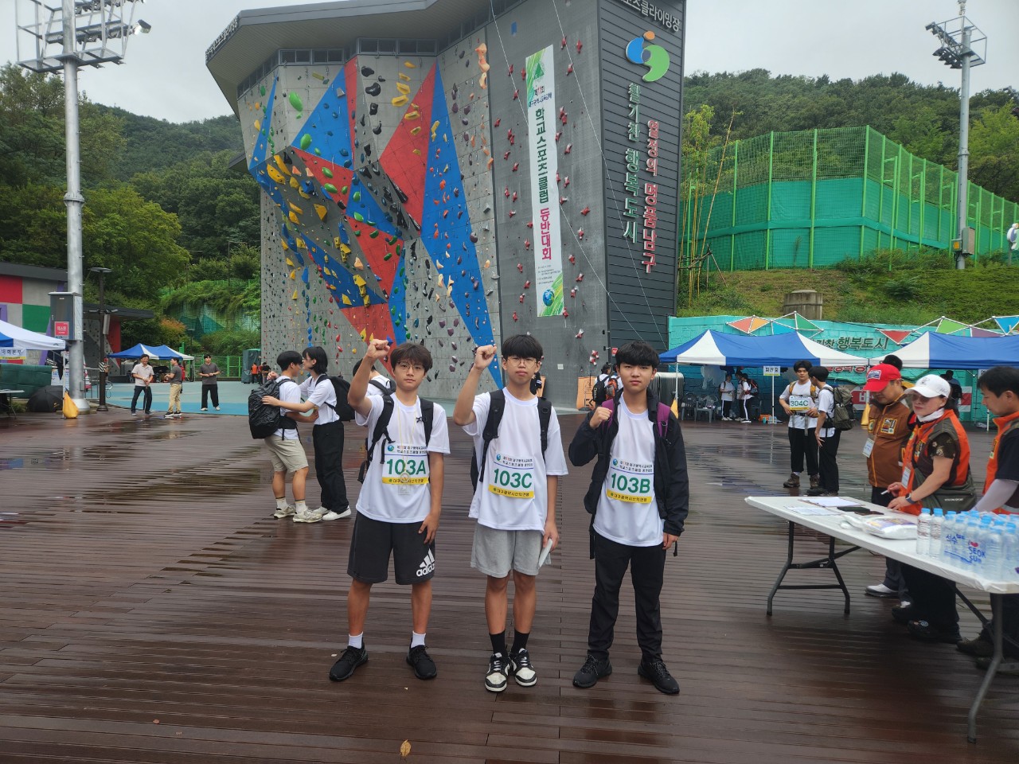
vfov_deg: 58.9
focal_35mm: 23
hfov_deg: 73.9
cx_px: 510
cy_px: 382
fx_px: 677
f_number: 1.8
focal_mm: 5.4
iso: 20
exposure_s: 1/230
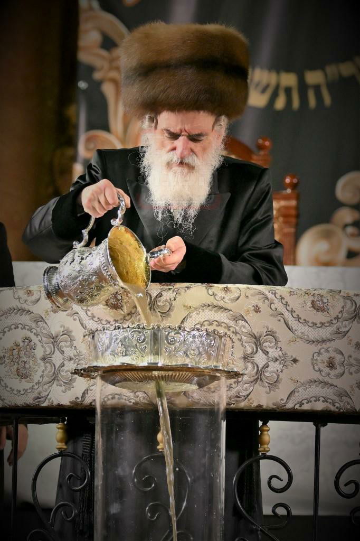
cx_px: 180
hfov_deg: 8.3
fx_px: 2476
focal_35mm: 165
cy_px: 270
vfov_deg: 12.5
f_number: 2.8
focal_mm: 110
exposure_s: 1/250
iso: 400
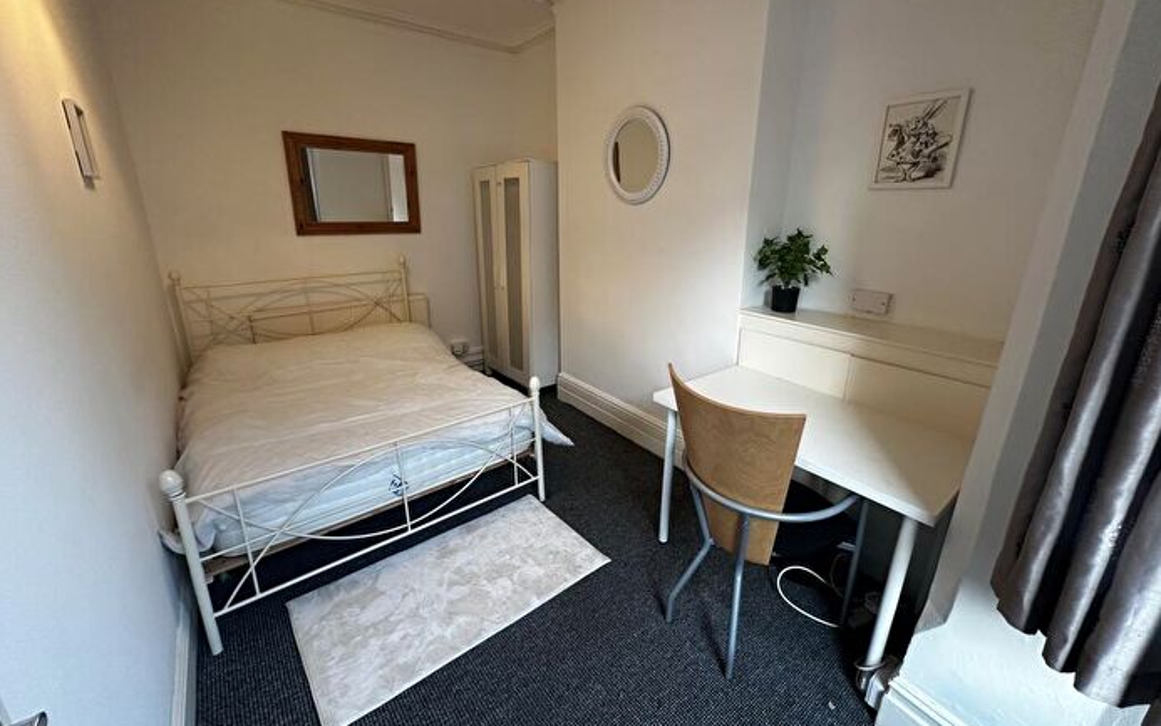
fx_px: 475
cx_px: 585
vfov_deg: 74.7
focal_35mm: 15
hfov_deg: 101.5
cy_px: 343
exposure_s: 1/50
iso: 200
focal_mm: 2.22
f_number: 2.2
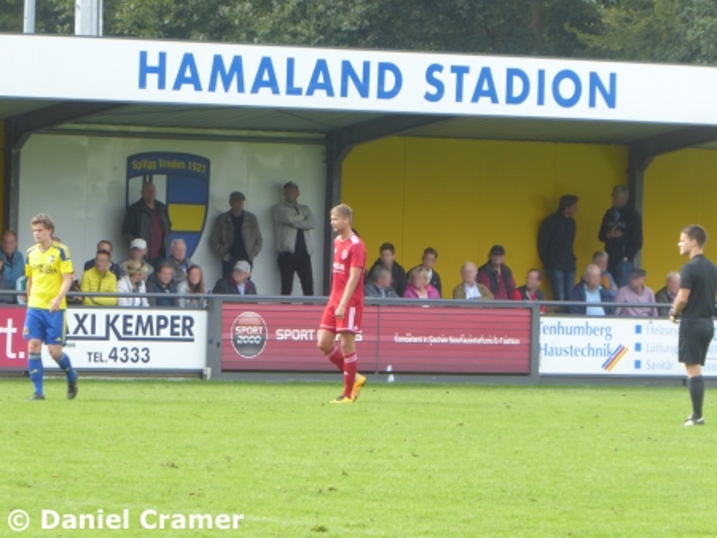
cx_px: 358
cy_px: 269
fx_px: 7730
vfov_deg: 4.0
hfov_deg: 5.3
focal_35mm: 373
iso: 125
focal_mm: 66.8
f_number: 6
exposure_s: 1/100
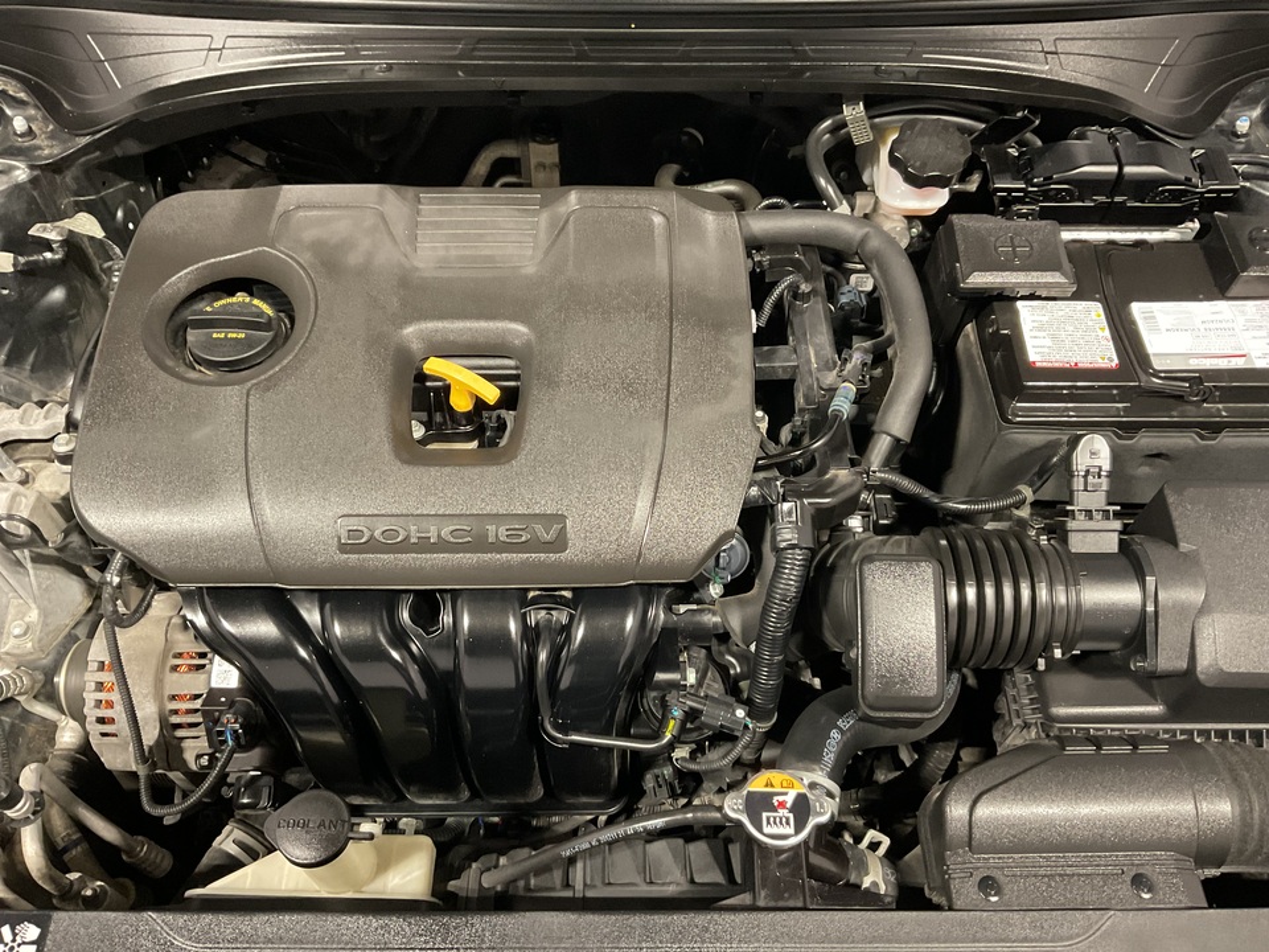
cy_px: 476
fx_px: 1063
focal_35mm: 29
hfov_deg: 61.7
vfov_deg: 48.2
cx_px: 634
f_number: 1.8
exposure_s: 1/40
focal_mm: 3
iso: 320
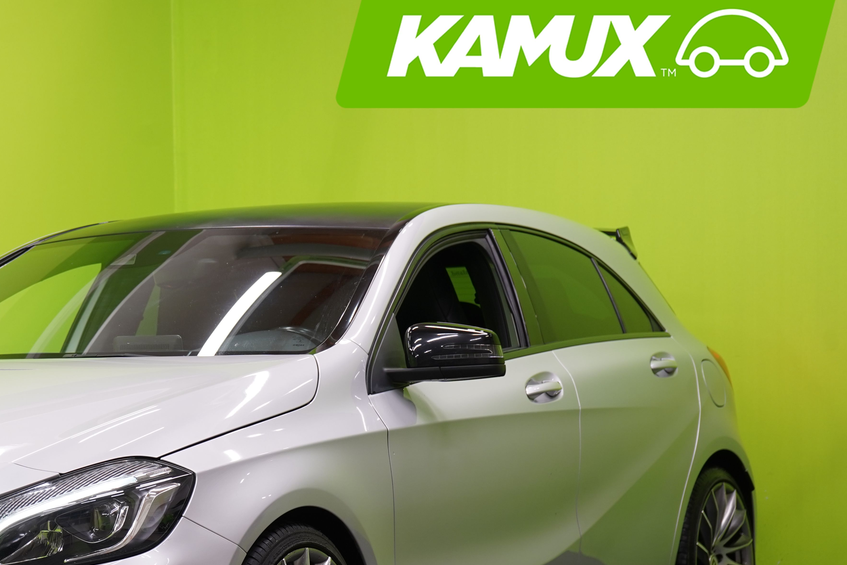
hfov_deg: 19.2
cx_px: 156
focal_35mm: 105
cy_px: 417
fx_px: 2470
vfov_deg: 13.0
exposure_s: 1/30
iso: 400
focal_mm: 62
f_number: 5.6
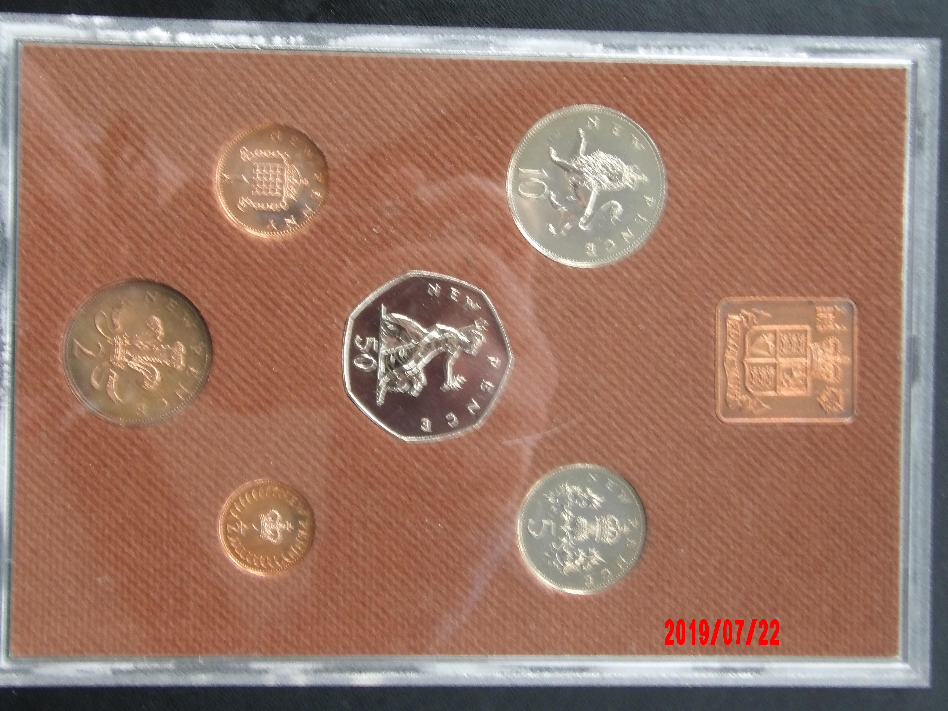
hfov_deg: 23.8
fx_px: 2246
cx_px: 474
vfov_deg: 18.0
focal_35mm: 82
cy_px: 356
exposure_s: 1/15
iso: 321
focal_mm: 14.7
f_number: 4.6
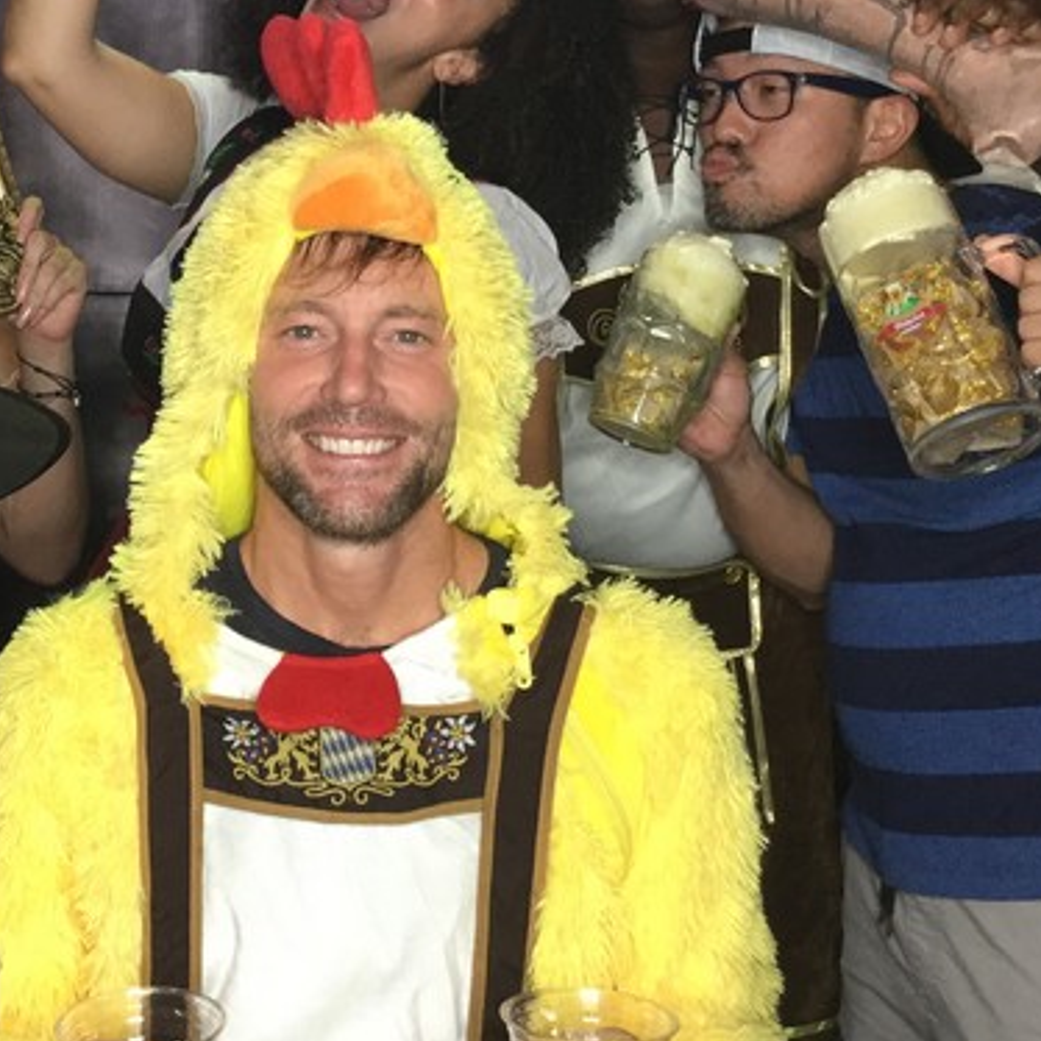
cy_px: 269
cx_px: 195
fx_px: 2246
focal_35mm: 66
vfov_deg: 25.8
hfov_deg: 25.6
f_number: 2.4
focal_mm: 3.3
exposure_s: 1/30
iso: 80
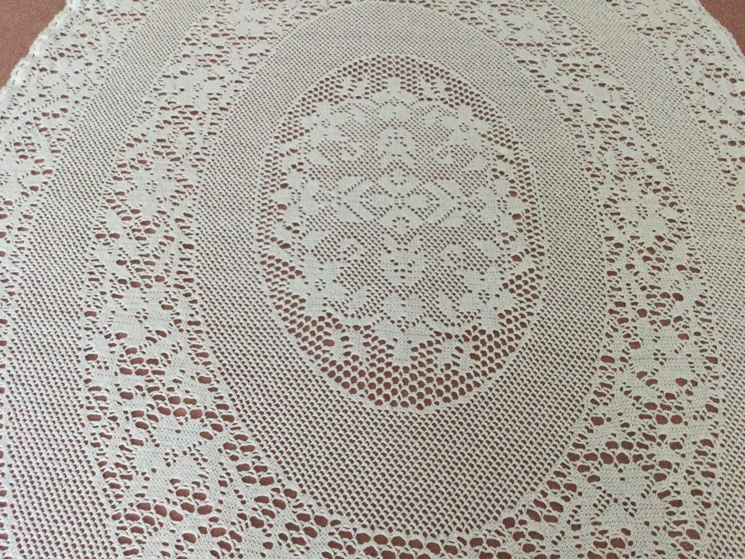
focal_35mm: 31
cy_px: 280
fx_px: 667
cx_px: 372
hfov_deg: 58.4
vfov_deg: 45.4
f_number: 2.4
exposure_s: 1/33
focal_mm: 3.3
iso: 250
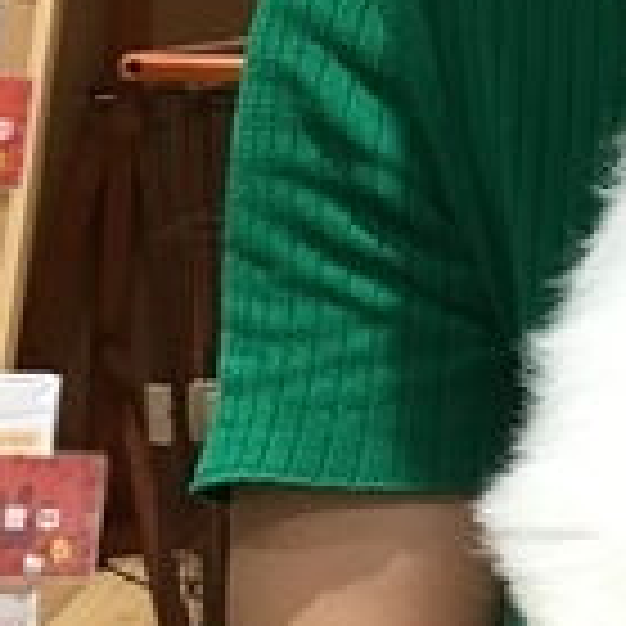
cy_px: 338
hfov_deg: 14.0
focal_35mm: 118
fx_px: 2414
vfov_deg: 14.8
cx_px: 869
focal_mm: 3.3
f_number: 2.4
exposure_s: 1/30
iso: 80
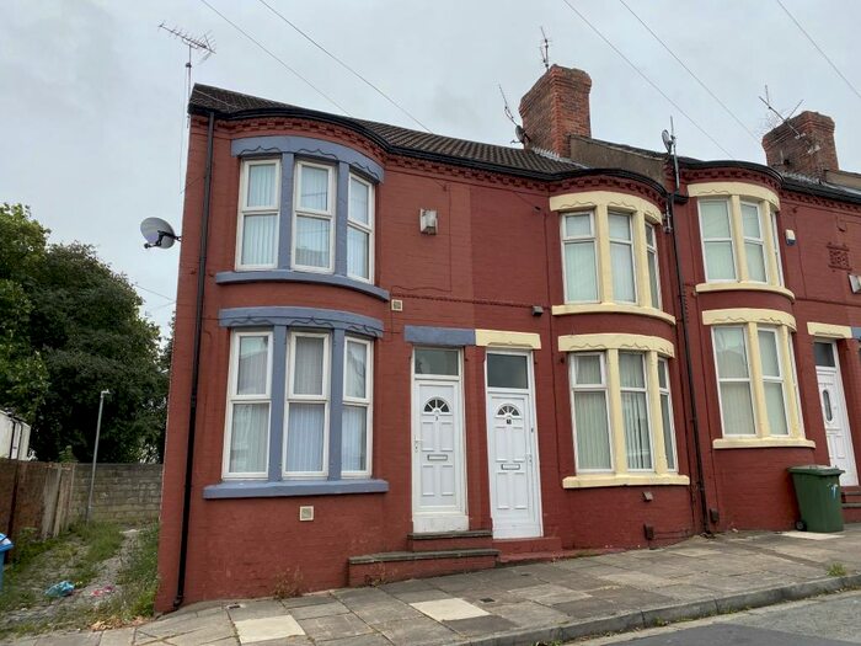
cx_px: 430
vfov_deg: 53.1
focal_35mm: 26
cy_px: 323
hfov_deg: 67.3
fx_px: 647
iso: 32
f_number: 1.8
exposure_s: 1/305
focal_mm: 4.25
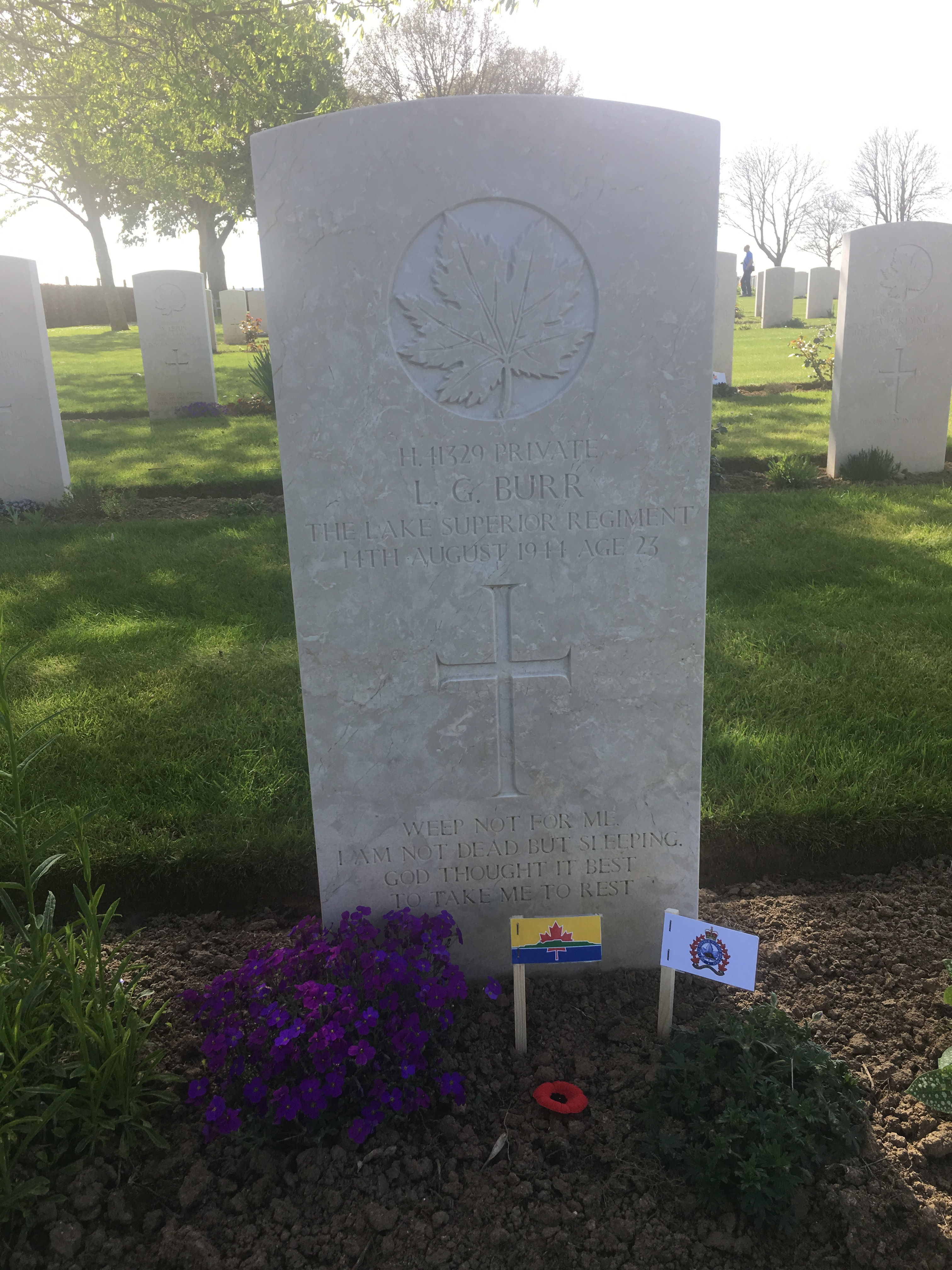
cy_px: 635
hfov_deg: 48.2
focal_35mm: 29
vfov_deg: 61.7
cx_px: 476
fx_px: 1063
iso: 25
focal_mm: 4.15
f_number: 2.2
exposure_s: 1/452
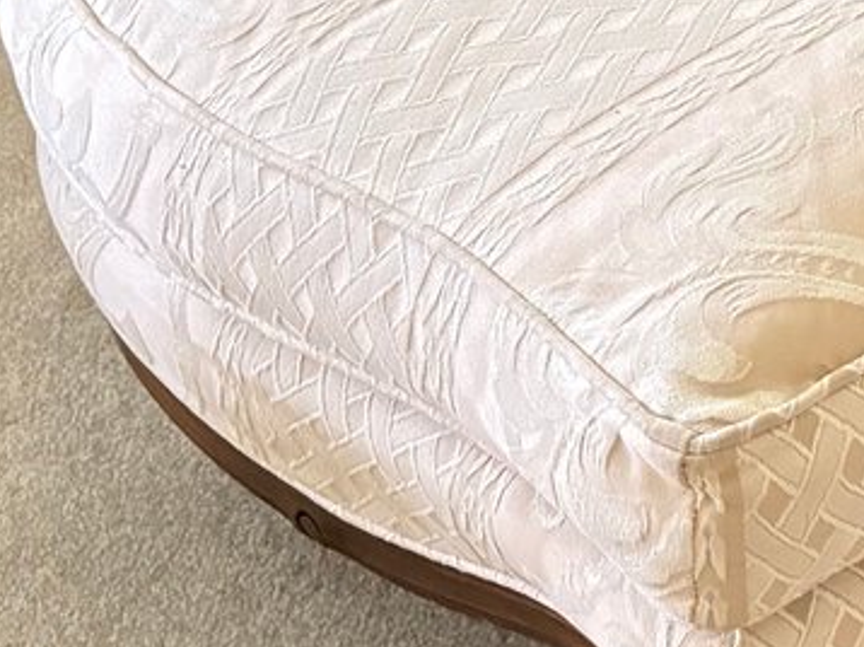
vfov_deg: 12.4
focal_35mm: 110
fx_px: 2744
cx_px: 1348
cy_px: -470
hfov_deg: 16.2
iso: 500
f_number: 1.6
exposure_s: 1/40
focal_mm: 5.96
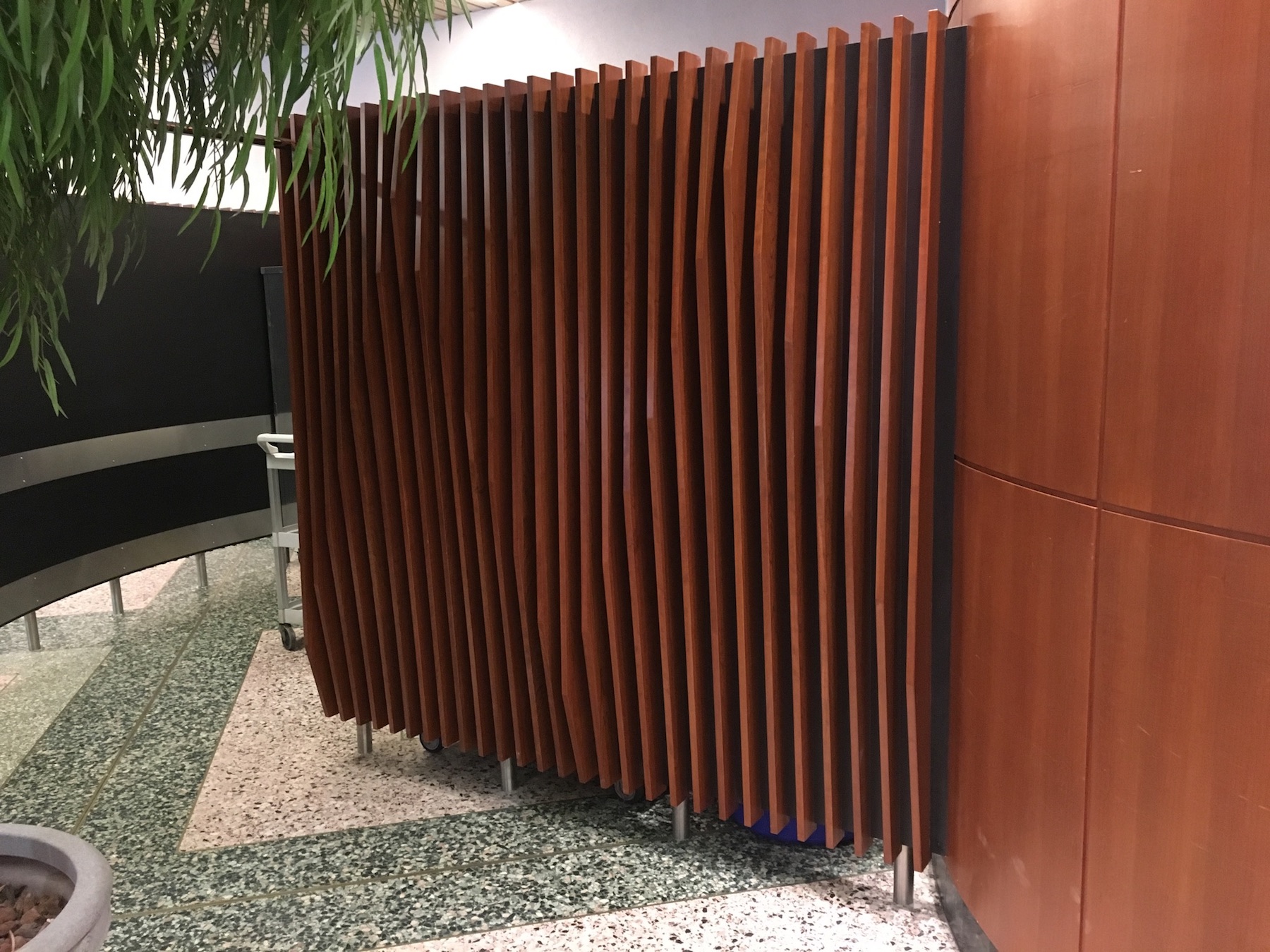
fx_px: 1064
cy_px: 476
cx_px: 635
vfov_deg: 48.2
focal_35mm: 29
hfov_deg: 61.7
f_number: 2.2
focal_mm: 4.15
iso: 400
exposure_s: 1/15
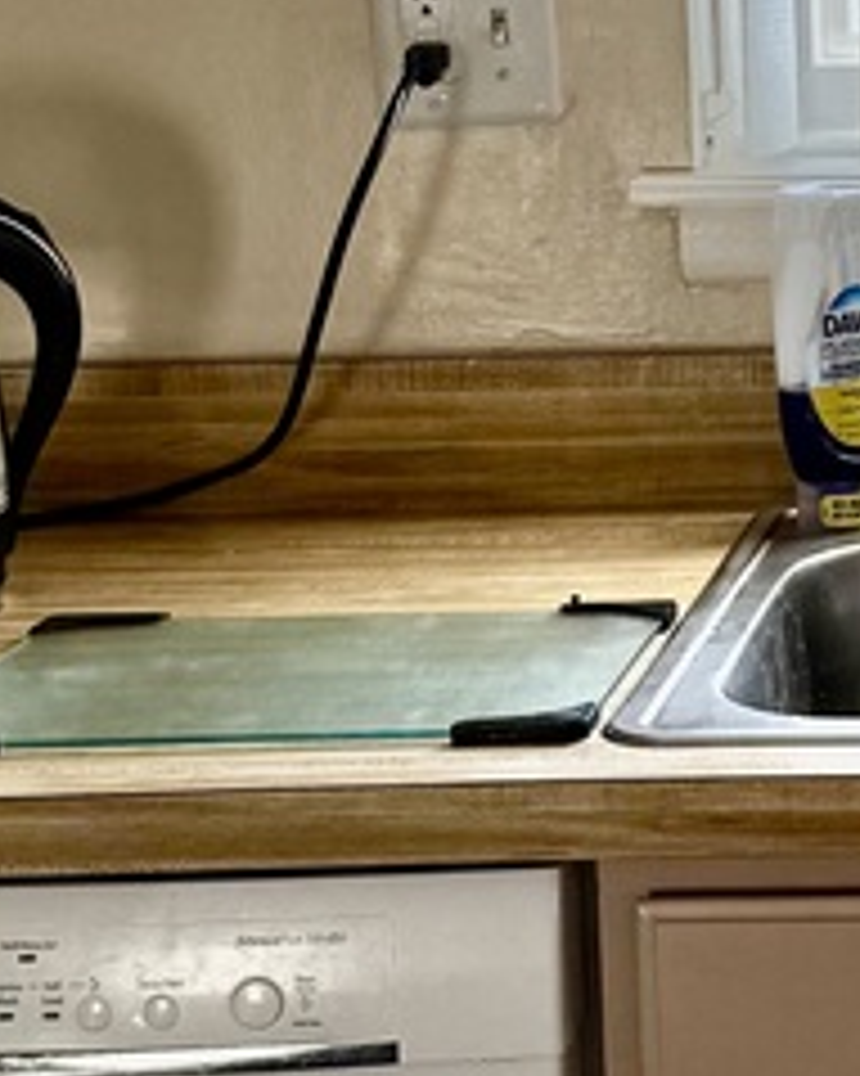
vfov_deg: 18.0
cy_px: 306
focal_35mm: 106
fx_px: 3375
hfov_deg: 14.0
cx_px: 1121
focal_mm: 6.76
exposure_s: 1/326
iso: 80
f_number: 1.78
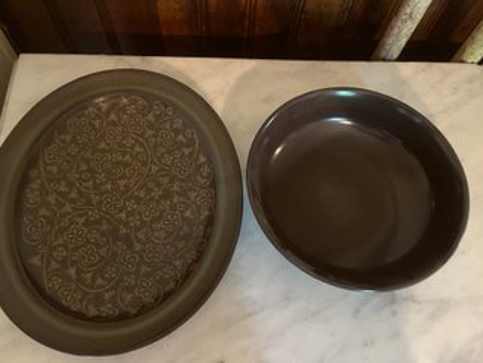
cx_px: 235
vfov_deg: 49.8
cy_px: 194
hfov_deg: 63.4
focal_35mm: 28
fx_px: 391
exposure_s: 1/30
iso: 640
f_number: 1.6
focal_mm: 5.1
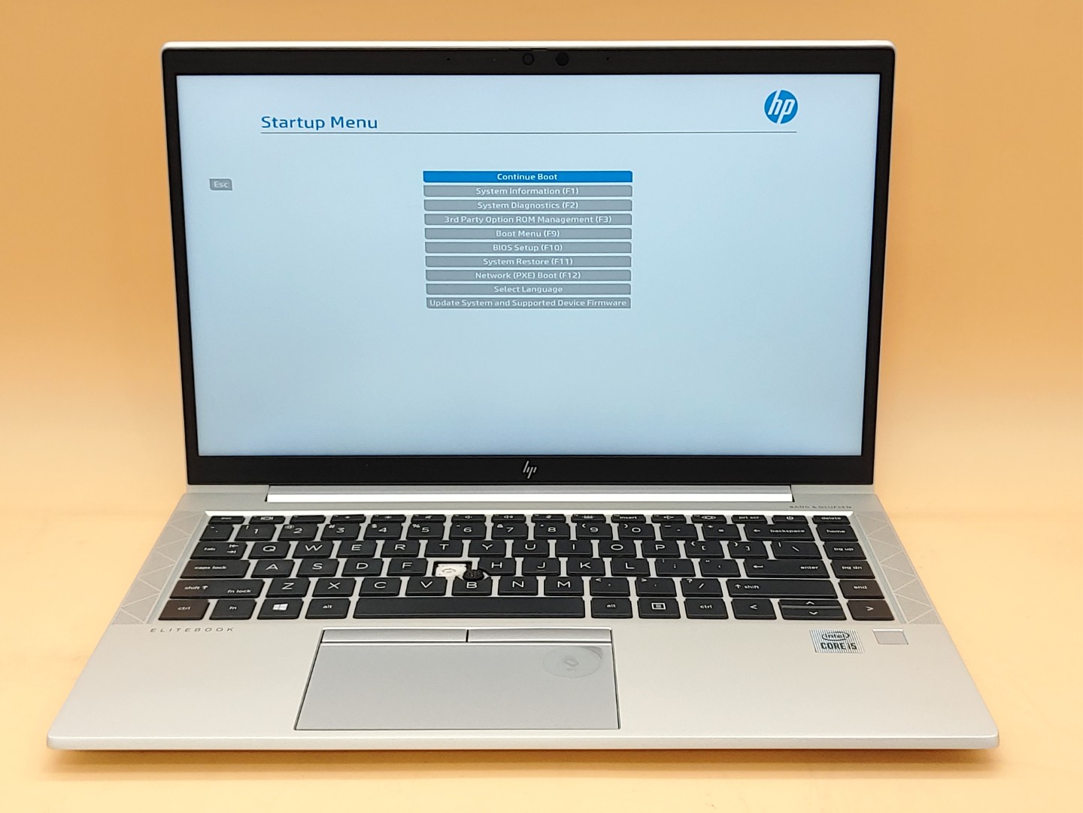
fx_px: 1439
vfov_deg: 31.5
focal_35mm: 46
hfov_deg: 41.2
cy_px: 406
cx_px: 542
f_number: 1.8
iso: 50
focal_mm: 4.36
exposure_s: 1/86
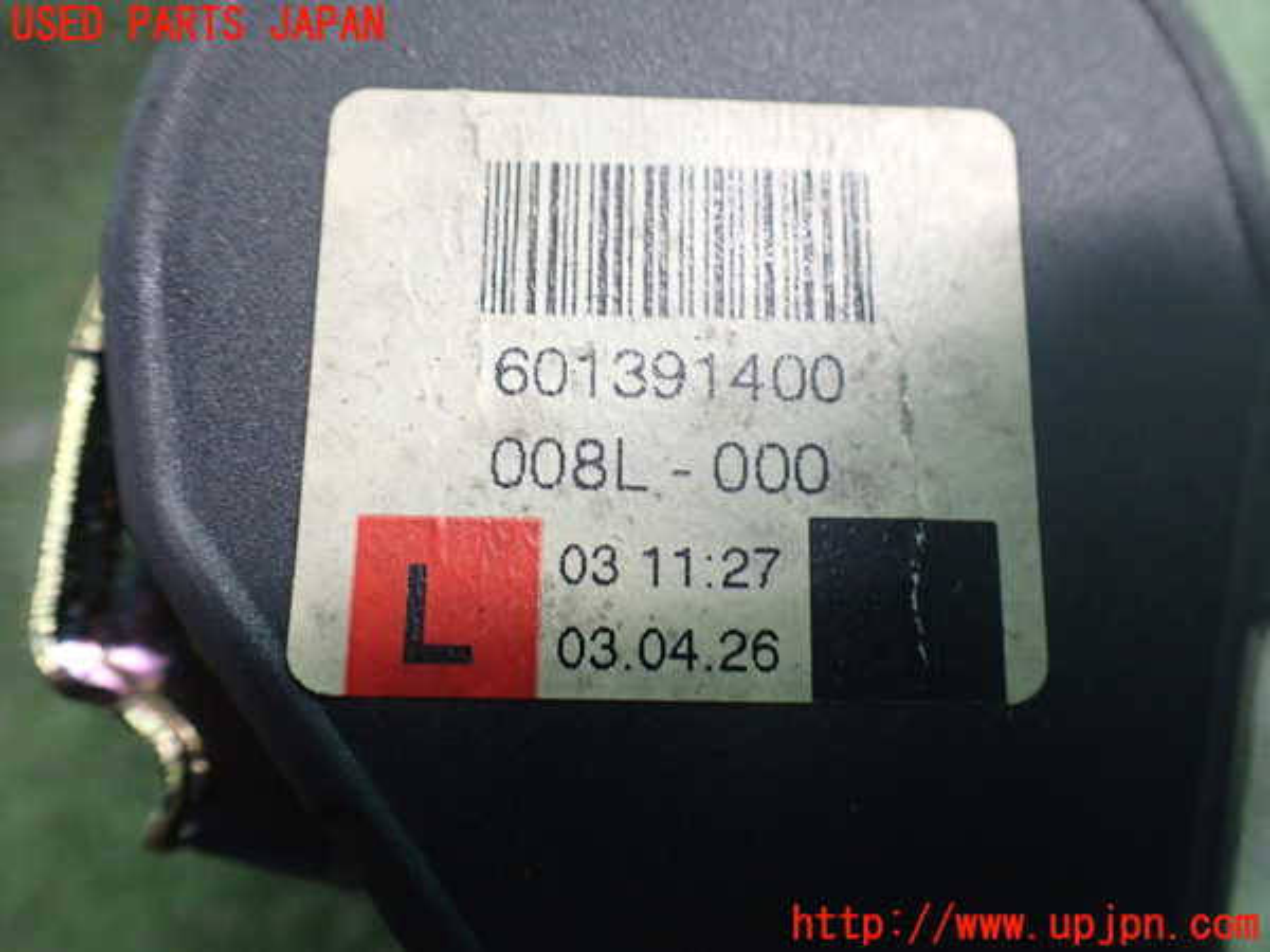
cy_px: 476
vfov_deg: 46.8
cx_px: 635
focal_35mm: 30
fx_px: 1101
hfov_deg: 60.0
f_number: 2.3
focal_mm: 5.4
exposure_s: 1/60
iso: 800
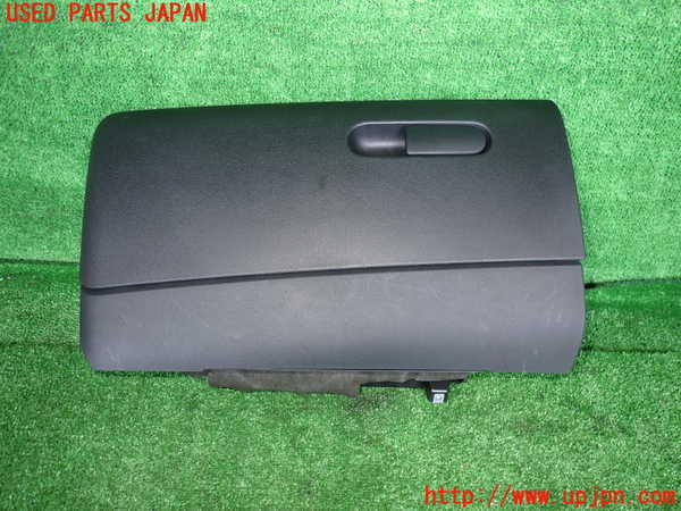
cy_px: 256
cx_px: 340
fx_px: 492
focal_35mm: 25
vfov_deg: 54.9
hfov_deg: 69.4
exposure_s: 1/60
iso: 160
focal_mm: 4.5
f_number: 2
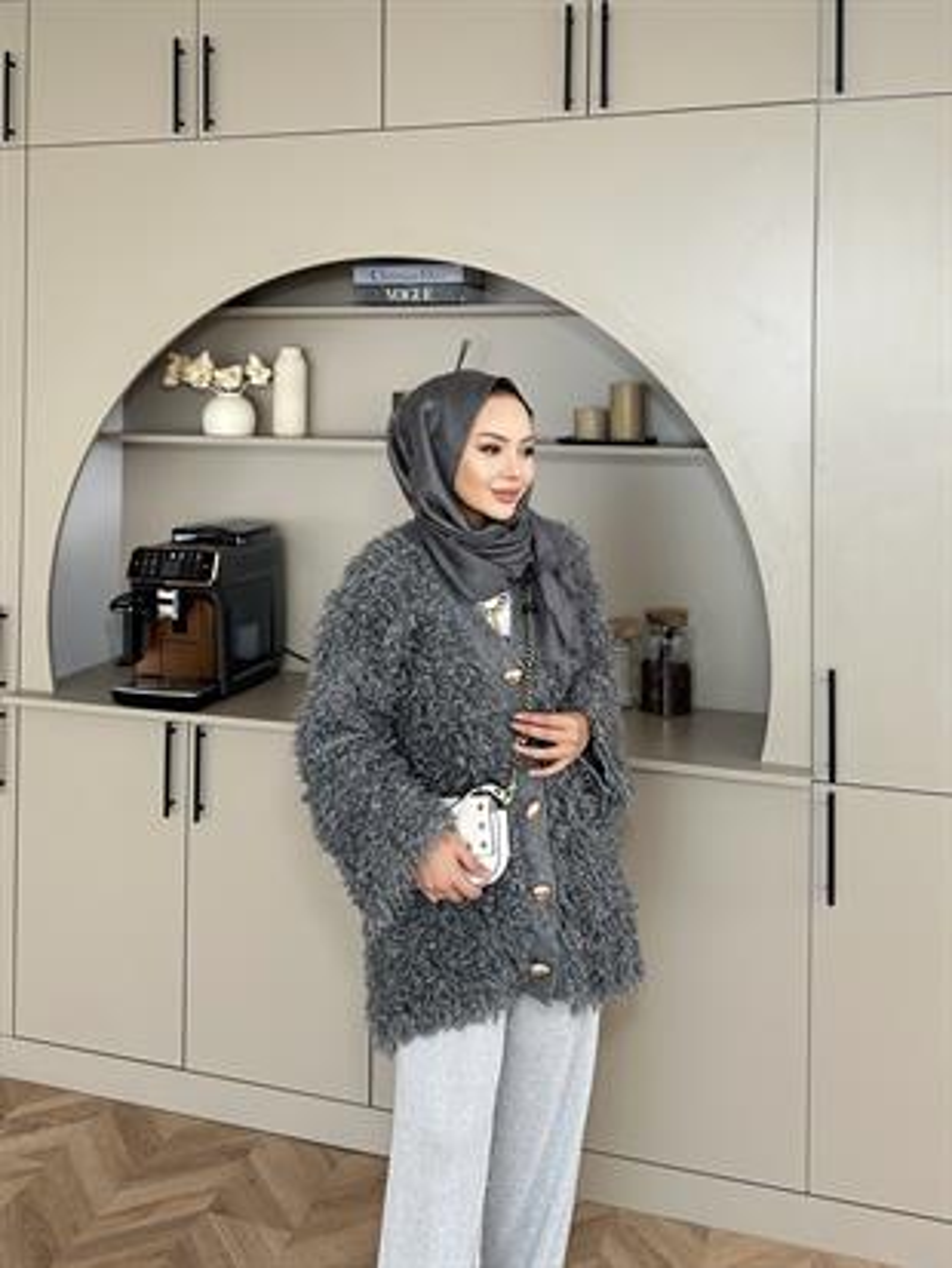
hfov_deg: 56.8
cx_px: 476
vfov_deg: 71.6
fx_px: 880
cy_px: 634
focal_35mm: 24
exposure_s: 1/121
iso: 100
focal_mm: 6.86
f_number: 1.78
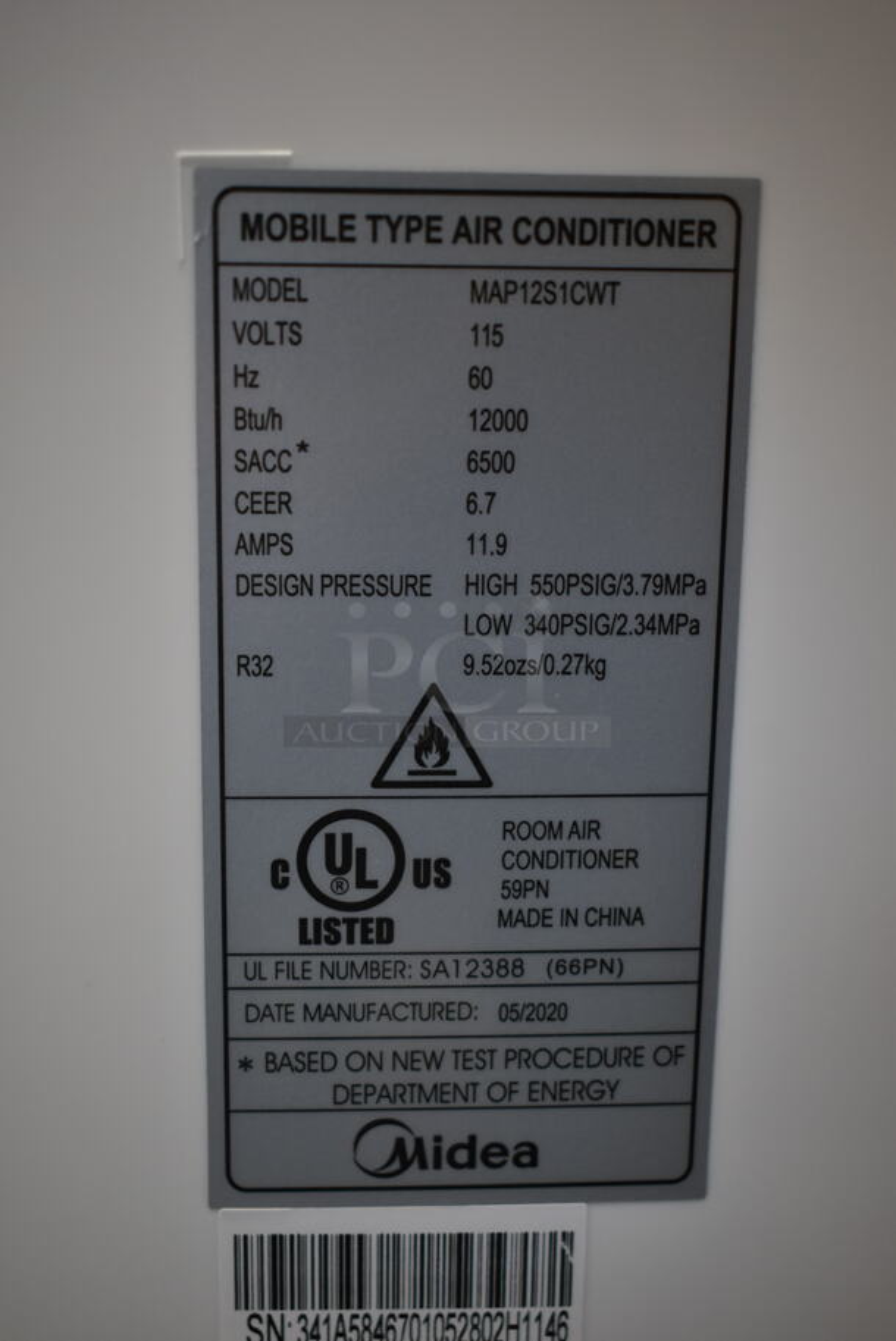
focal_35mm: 51
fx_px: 1901
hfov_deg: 26.5
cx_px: 448
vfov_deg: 38.9
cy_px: 670
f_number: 4.5
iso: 560
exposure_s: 1/50
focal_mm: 34
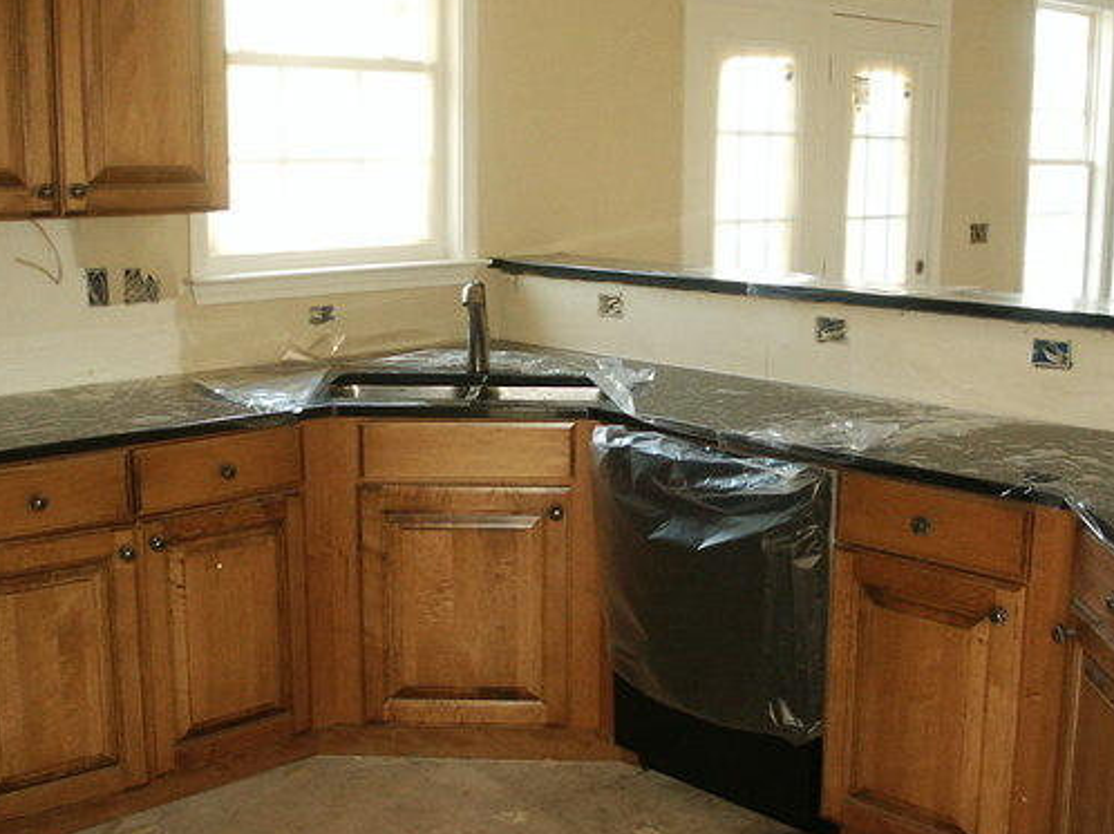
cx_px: 490
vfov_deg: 32.1
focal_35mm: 45
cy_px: 394
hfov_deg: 42.0
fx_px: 1447
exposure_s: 1/45
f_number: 3
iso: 200
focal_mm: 7.18
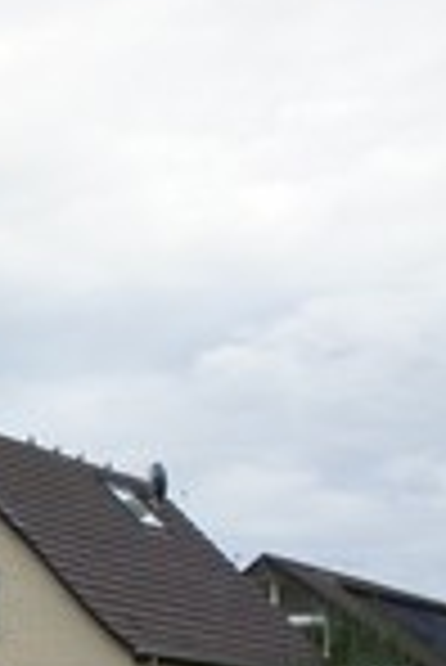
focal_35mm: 84
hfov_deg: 13.3
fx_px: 1557
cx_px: -527
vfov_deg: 23.7
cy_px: 554
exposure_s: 1/160
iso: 500
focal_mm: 18
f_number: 11
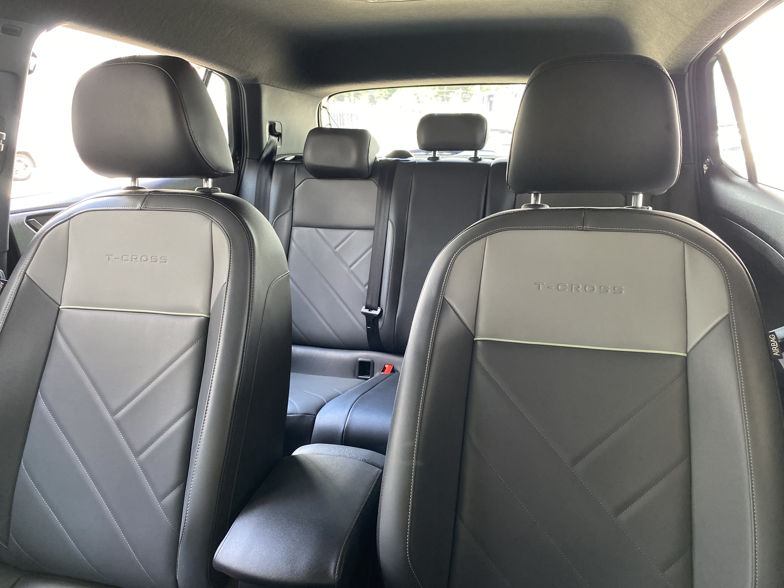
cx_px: 392
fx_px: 589
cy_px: 294
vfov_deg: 53.1
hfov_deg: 67.3
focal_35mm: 26
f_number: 1.8
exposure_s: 1/60
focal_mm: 4.25
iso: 250
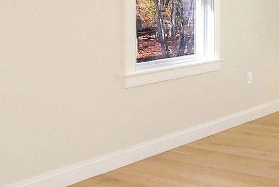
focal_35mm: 57
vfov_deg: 23.7
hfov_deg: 30.1
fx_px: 442
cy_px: 62
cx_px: 331
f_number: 5
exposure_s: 1/80
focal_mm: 10
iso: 400
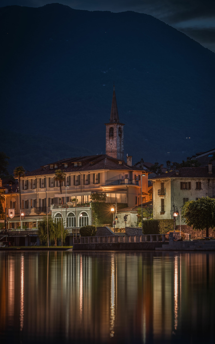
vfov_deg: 18.6
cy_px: 179
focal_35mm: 112
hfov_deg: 11.7
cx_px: 111
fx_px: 1050
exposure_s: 8
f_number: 4
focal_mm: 105
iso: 100
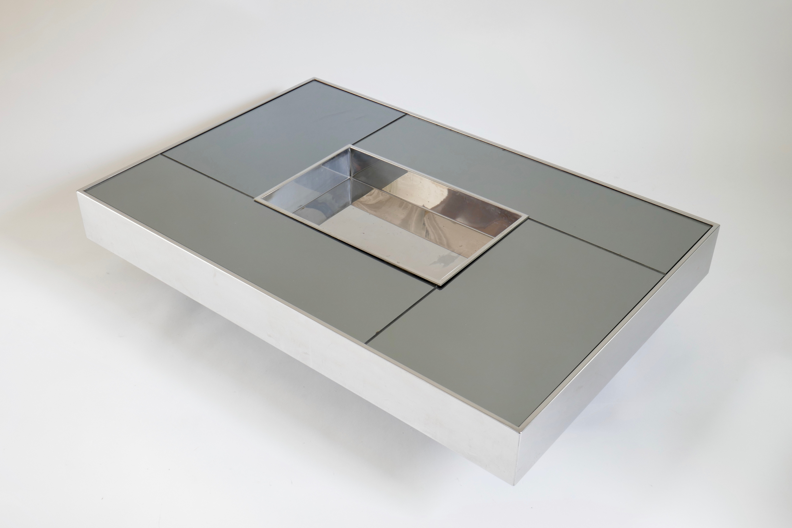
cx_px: 396
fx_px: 924
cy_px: 264
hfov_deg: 46.4
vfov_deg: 31.9
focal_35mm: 42
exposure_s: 2
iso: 125
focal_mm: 15.1
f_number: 8
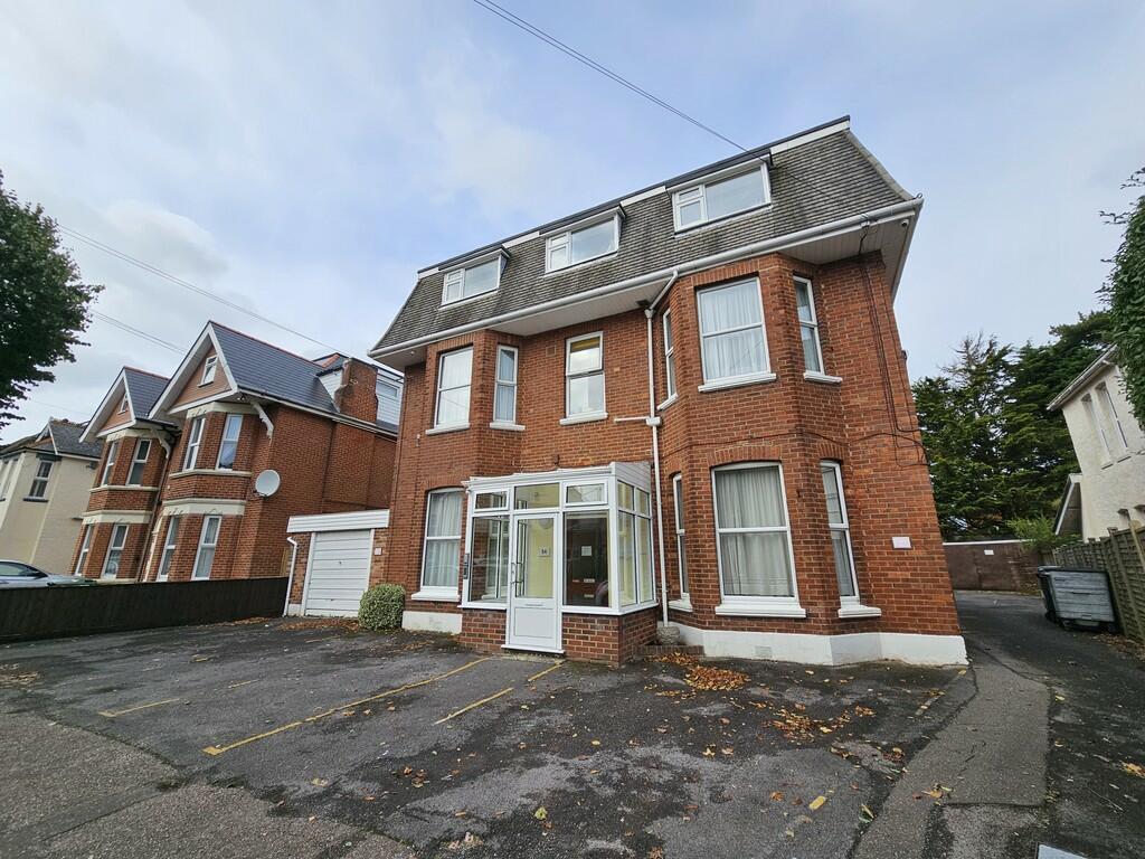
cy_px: 430
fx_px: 430
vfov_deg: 89.9
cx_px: 572
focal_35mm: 13
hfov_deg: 106.2
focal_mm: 2.2
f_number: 2.2
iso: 50
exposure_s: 1/1967
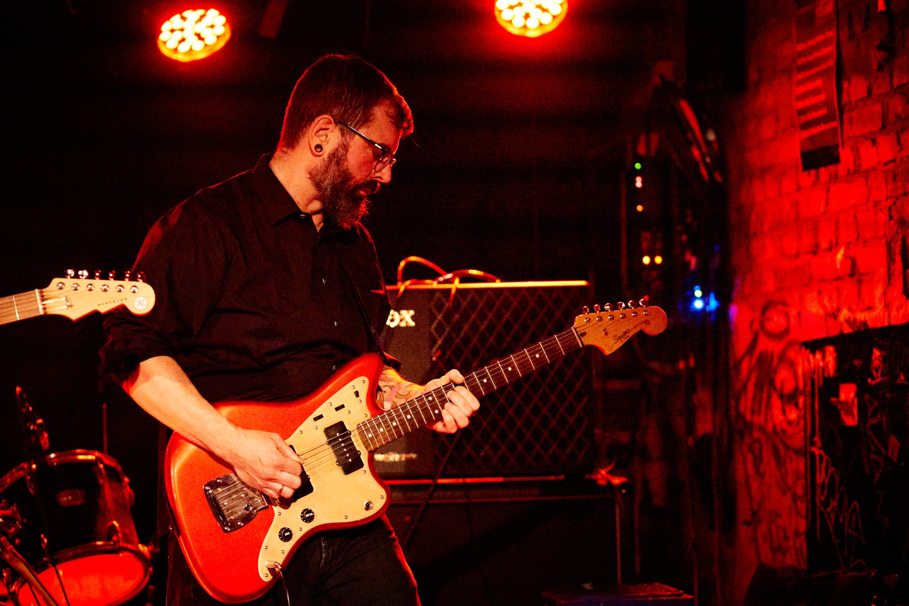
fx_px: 2171
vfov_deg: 15.9
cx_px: 454
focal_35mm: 86
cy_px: 303
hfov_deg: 23.6
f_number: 2.8
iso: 6400
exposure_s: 1/200
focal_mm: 86
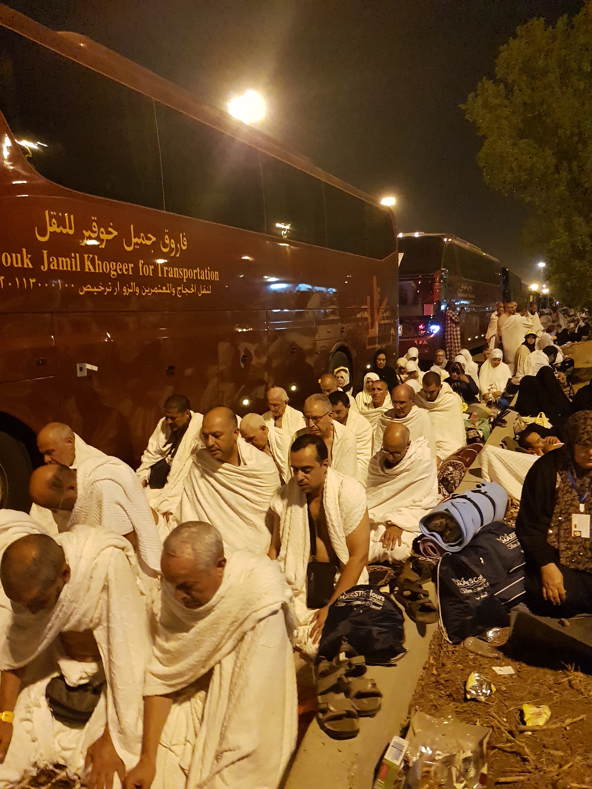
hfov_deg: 53.1
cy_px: 394
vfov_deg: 67.3
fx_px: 593
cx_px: 296
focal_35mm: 26
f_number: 1.7
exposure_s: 1/40
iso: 800
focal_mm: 4.2
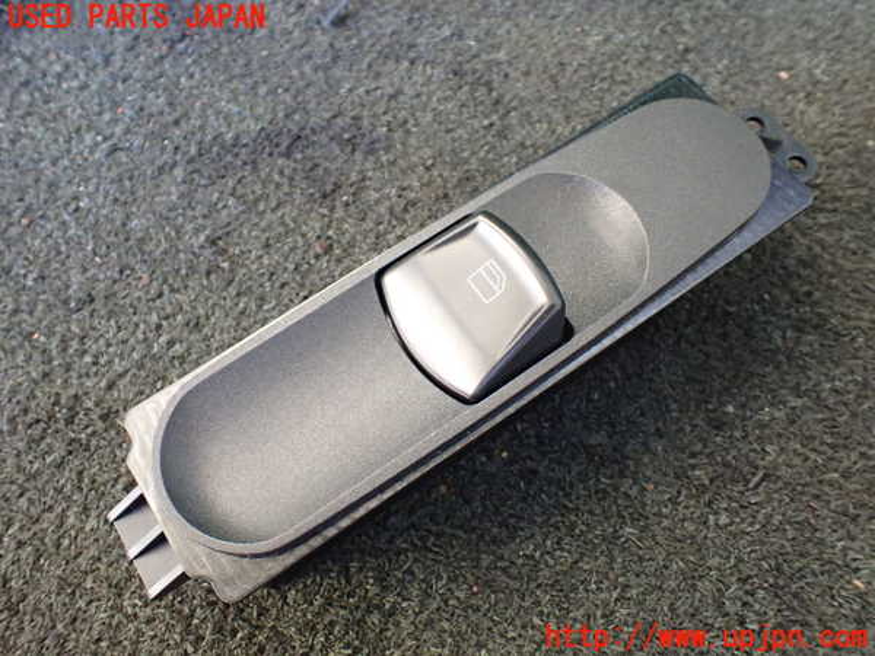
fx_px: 758
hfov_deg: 60.0
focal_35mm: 30
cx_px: 438
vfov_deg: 46.8
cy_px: 328
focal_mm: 5.4
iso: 800
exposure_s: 1/80
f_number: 2.3
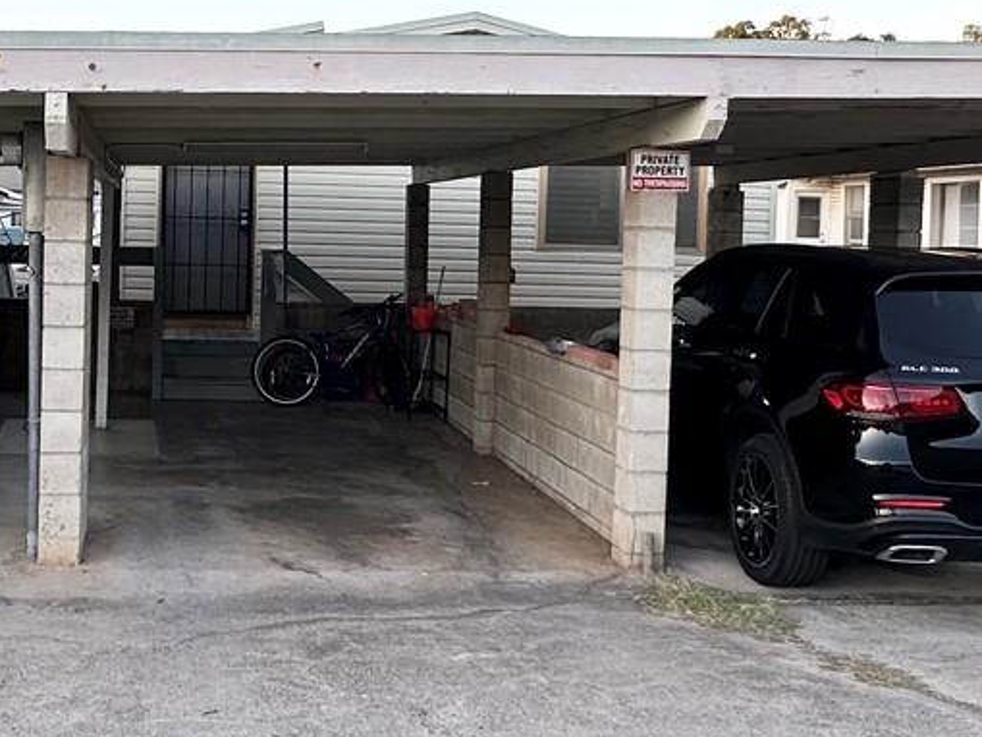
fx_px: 1249
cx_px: 291
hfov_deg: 42.1
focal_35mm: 44
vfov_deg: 32.7
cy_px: 266
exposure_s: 1/171
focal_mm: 2.22
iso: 40
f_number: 2.2
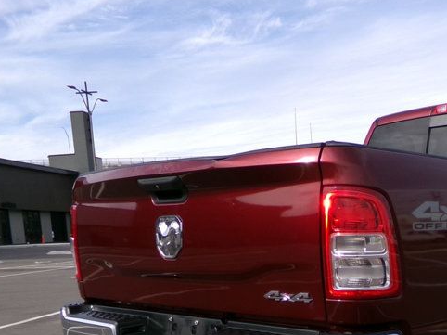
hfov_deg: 35.6
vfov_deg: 27.4
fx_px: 658
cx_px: 390
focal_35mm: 51
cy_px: 307
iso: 100
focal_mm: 4.3
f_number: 3.7
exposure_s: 1/600
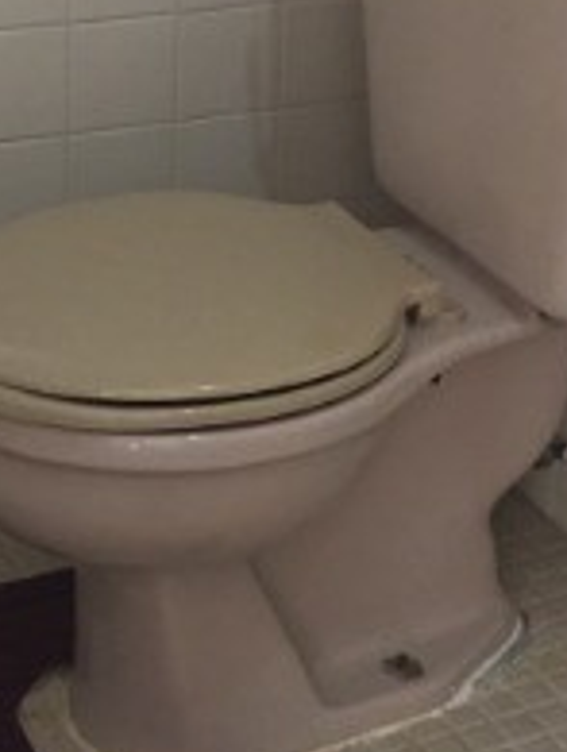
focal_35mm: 114
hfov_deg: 13.0
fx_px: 2482
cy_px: 193
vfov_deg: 17.1
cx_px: 401
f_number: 2.2
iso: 100
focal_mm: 4.15
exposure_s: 1/8
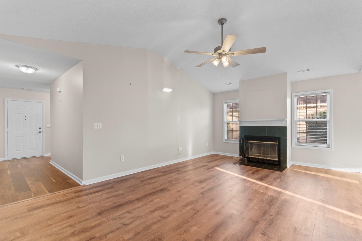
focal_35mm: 15
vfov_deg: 77.3
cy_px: 120
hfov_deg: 100.4
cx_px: 181
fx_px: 151
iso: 100
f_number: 4.5
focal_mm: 10
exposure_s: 1.6
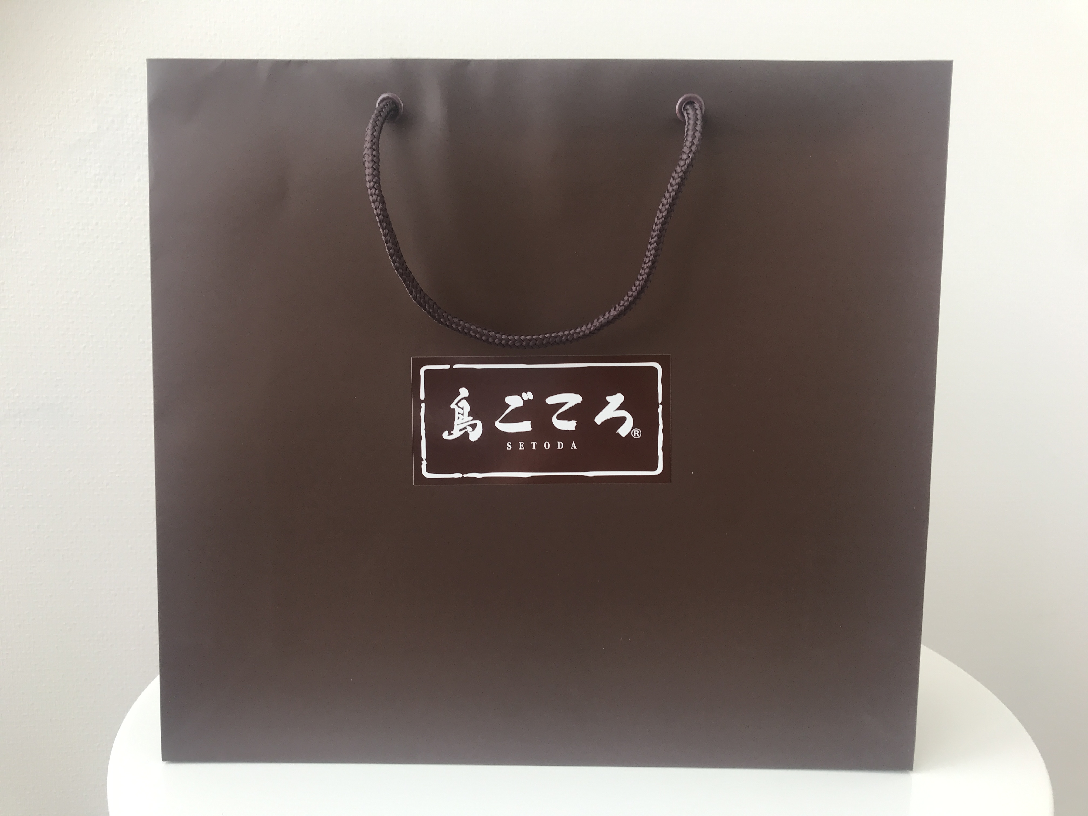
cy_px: 408
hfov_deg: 63.4
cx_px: 544
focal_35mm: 28
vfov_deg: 49.7
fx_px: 880
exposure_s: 1/60
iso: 25
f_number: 1.8
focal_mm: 3.99
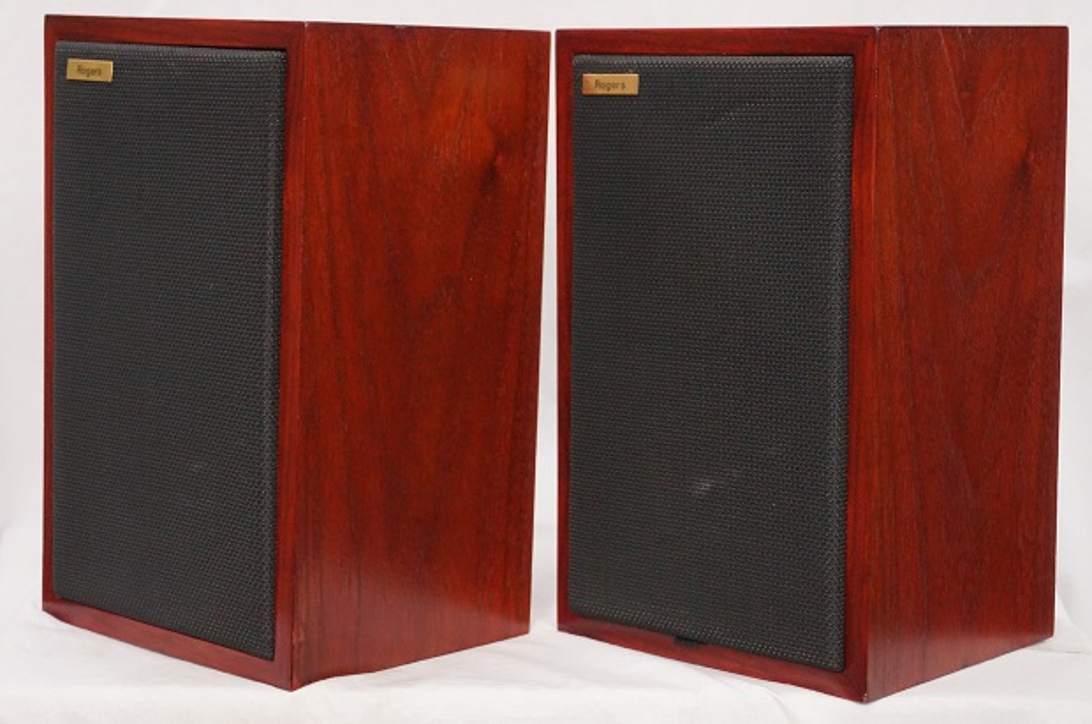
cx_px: 546
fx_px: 2271
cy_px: 362
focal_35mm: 75
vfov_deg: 18.1
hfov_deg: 27.0
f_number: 7.1
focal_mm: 50
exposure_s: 1/160
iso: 3200
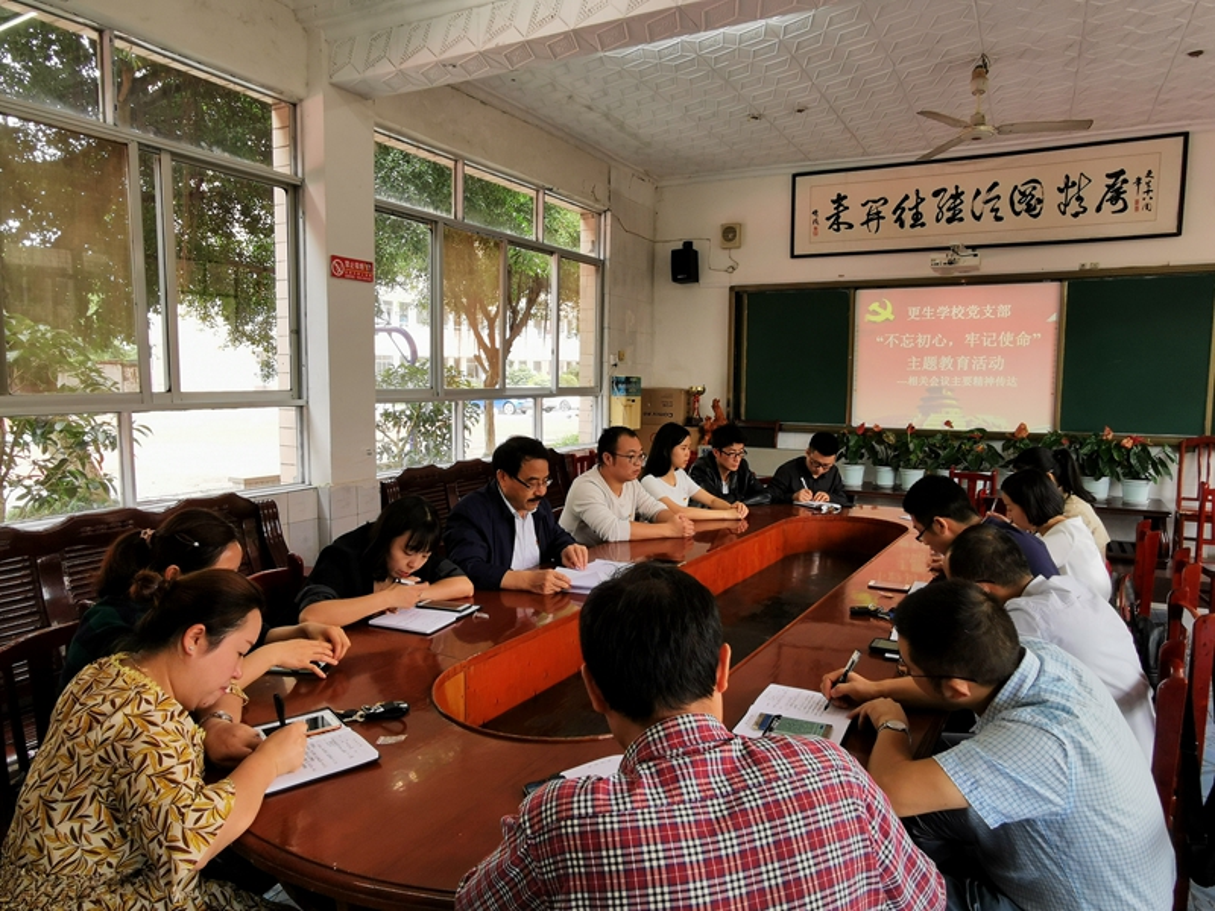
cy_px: 456
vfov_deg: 61.1
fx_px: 772
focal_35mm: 22
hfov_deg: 76.4
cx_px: 608
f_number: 2.2
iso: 64
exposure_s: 1/50
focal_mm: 2.26
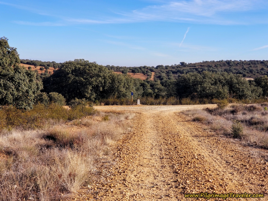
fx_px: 403
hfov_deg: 36.8
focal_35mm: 52
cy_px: 100
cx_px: 134
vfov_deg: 28.0
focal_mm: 6
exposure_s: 1/596
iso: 25
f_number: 2.4
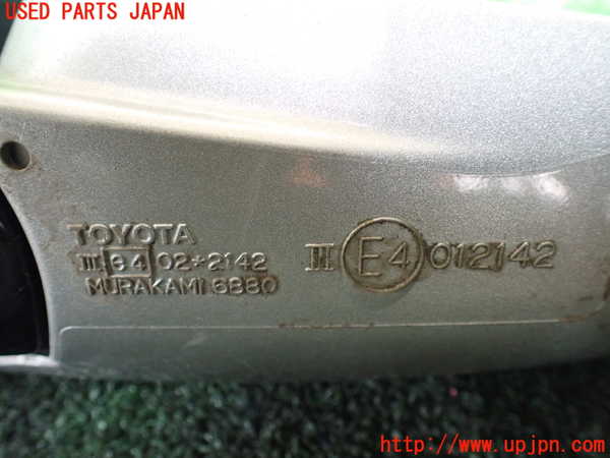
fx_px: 529
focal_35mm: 30
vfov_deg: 46.8
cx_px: 305
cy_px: 229
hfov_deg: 60.0
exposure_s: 1/100
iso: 800
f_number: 2.3
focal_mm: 5.4
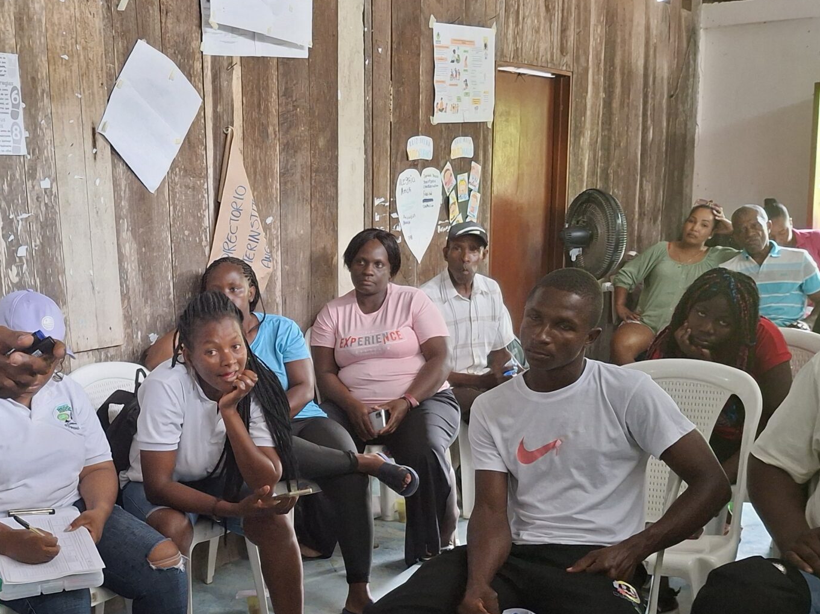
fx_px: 1113
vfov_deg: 30.6
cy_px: 416
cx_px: 228
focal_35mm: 47
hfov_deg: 39.6
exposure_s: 1/60
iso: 320
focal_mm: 4.69
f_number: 1.8
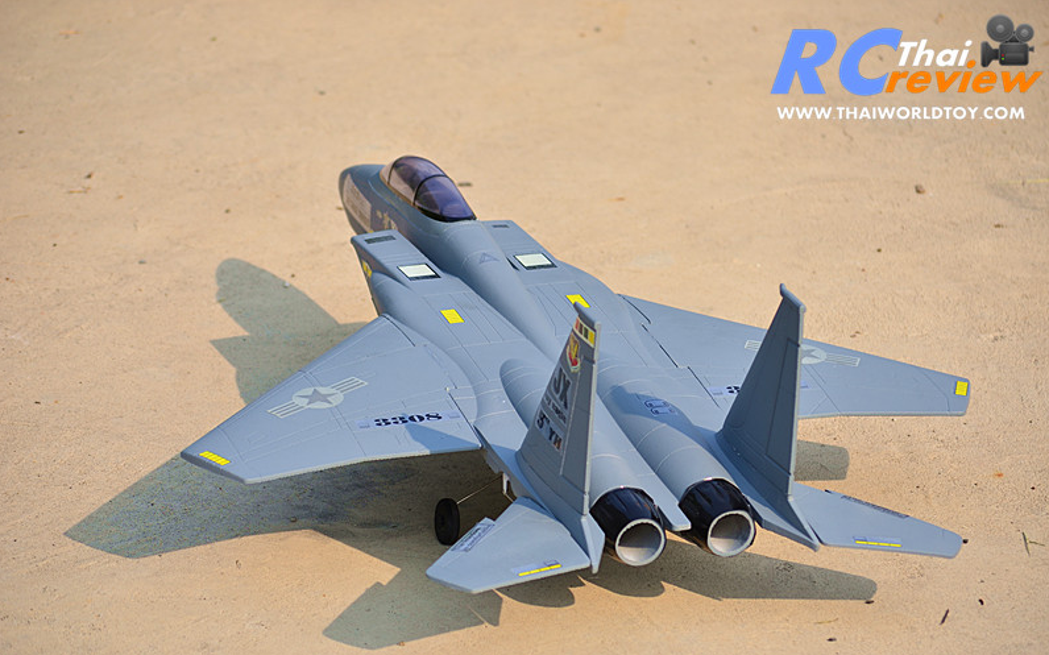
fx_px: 4030
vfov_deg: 9.3
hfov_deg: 14.8
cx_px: 523
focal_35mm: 141
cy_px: 347
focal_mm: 92
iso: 100
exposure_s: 1/500
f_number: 5.6
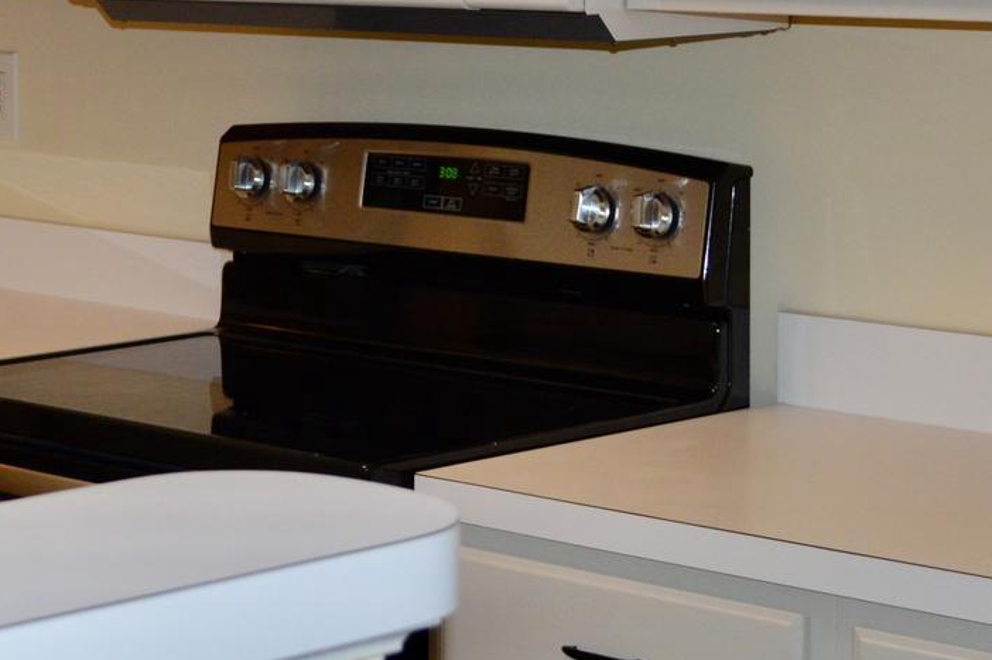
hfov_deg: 18.8
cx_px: -59
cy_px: 66
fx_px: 2891
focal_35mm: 105
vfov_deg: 12.9
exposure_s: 1/60
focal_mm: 24
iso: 800
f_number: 4
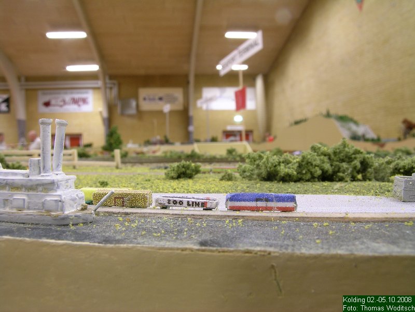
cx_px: 208
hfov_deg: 63.4
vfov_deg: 49.7
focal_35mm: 28
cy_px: 156
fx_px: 336
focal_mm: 5.8
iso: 50
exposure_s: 1.83
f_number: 7.9
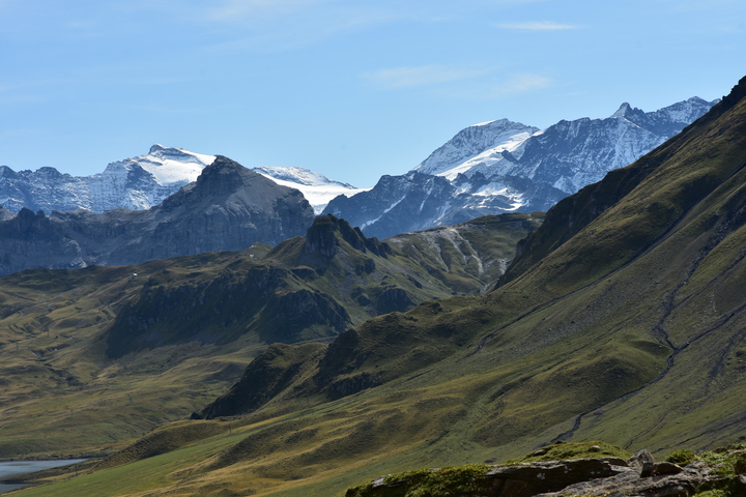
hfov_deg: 18.9
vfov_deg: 12.7
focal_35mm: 108
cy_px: 248
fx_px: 2238
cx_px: 373
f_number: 11
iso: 100
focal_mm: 72
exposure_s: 1/160
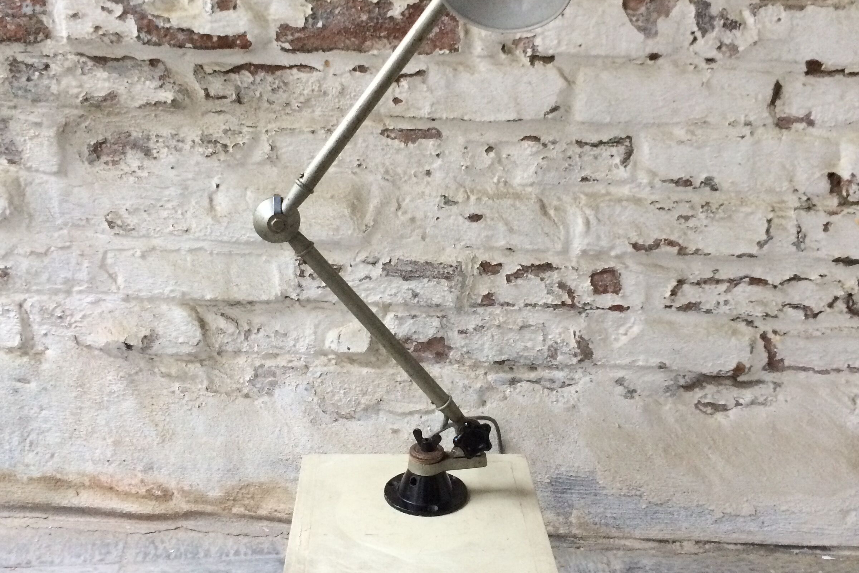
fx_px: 978
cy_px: 266
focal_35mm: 41
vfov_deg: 32.6
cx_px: 432
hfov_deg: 47.4
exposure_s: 1/33
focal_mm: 4.15
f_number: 2.2
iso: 320
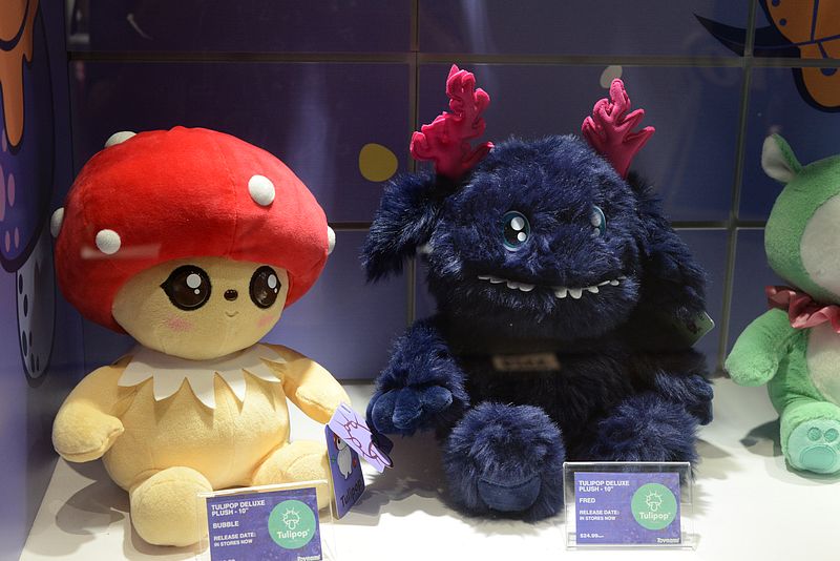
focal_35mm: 50
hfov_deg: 39.6
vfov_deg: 27.0
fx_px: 1167
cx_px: 420
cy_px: 280
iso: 2000
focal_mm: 50
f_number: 6.3
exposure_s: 1/160
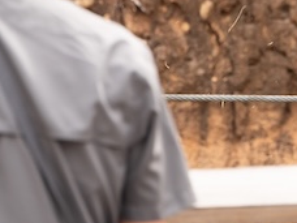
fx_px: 6006
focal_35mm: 700
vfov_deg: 2.1
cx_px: 429
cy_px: -113
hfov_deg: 2.8
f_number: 5.6
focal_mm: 130
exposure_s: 1/200
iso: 125
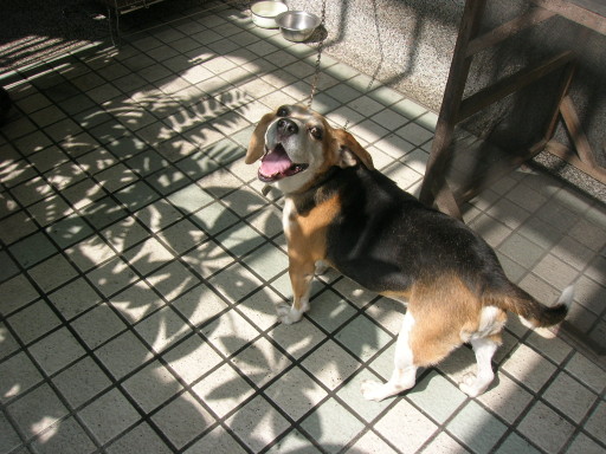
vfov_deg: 41.8
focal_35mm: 34
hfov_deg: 54.0
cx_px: 303
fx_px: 595
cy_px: 227
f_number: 4.9
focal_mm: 5.7
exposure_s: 1/194
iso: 50
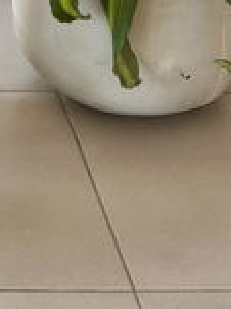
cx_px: -131
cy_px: -224
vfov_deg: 17.7
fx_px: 820
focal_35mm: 92
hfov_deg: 14.7
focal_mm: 5.7
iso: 64
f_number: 1.5
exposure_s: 1/121
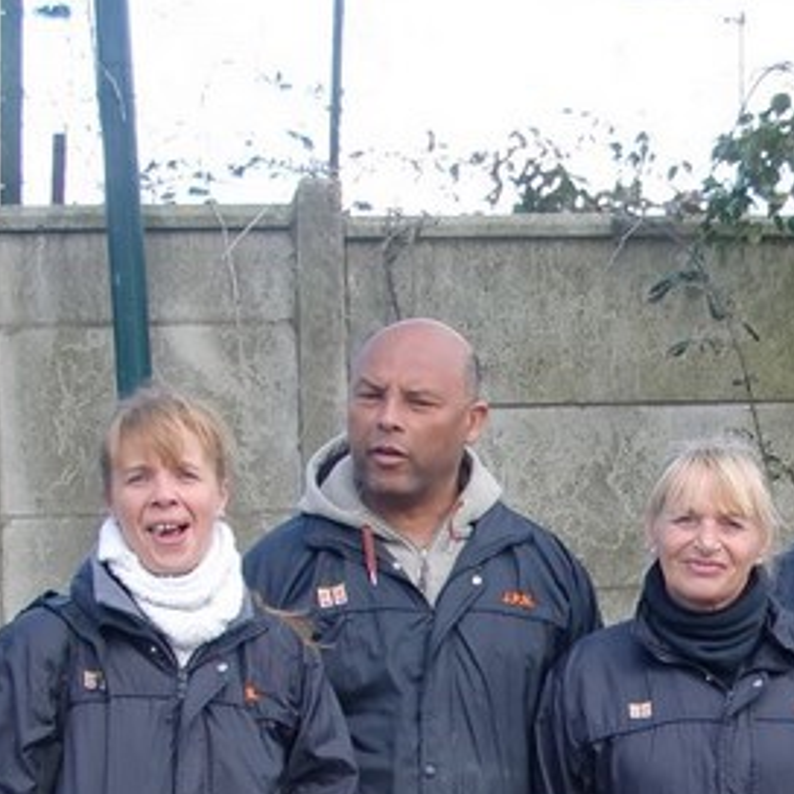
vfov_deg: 14.1
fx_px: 3114
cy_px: 972
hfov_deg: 14.2
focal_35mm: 120
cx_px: 899
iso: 64
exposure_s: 1/160
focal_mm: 6.3
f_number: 2.8
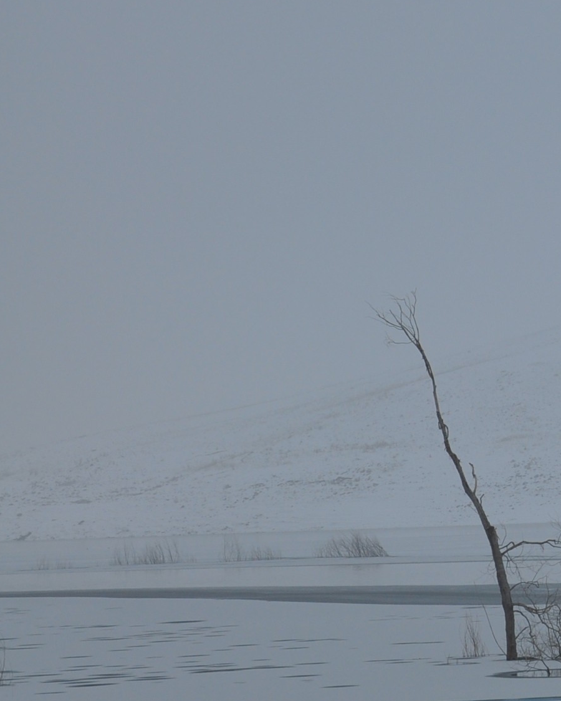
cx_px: 969
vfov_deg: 9.2
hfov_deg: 7.2
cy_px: 389
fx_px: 4338
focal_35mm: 209
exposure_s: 1/320
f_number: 9
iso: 200
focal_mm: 52
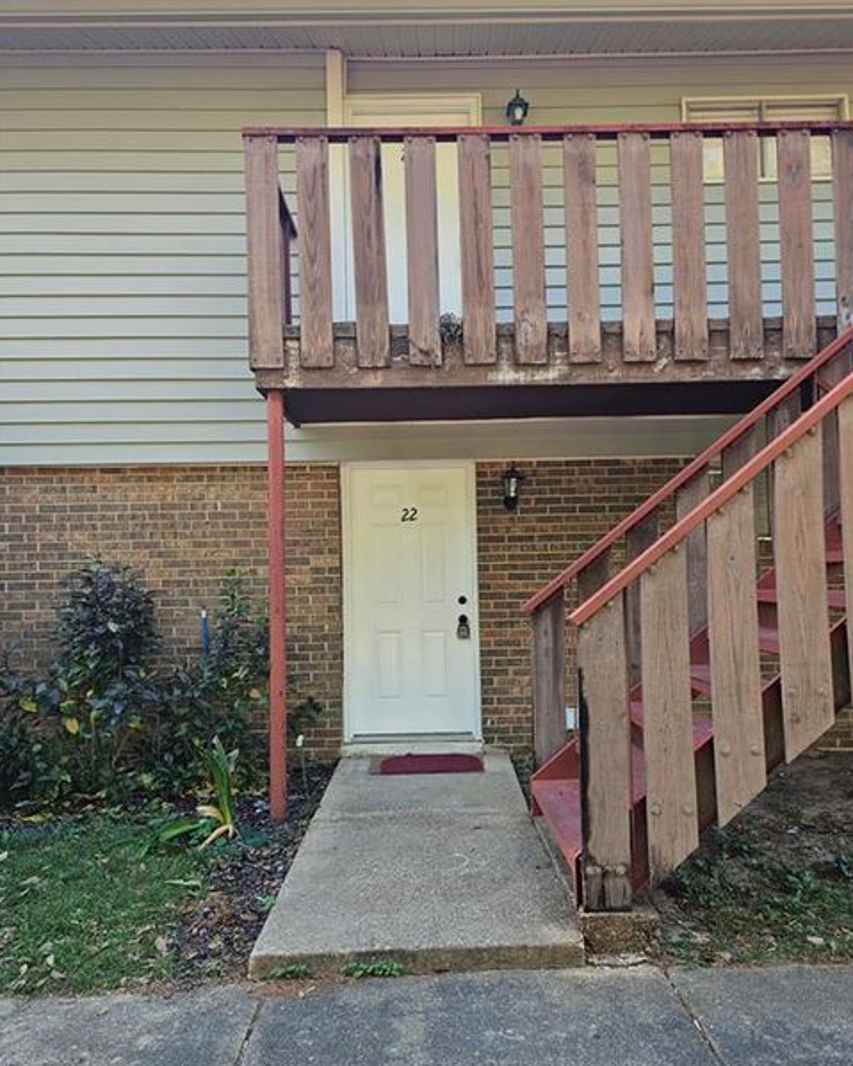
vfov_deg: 68.1
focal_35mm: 25
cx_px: 440
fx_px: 789
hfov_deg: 56.8
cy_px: 556
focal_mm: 5.4
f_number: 1.8
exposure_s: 1/120
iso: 32
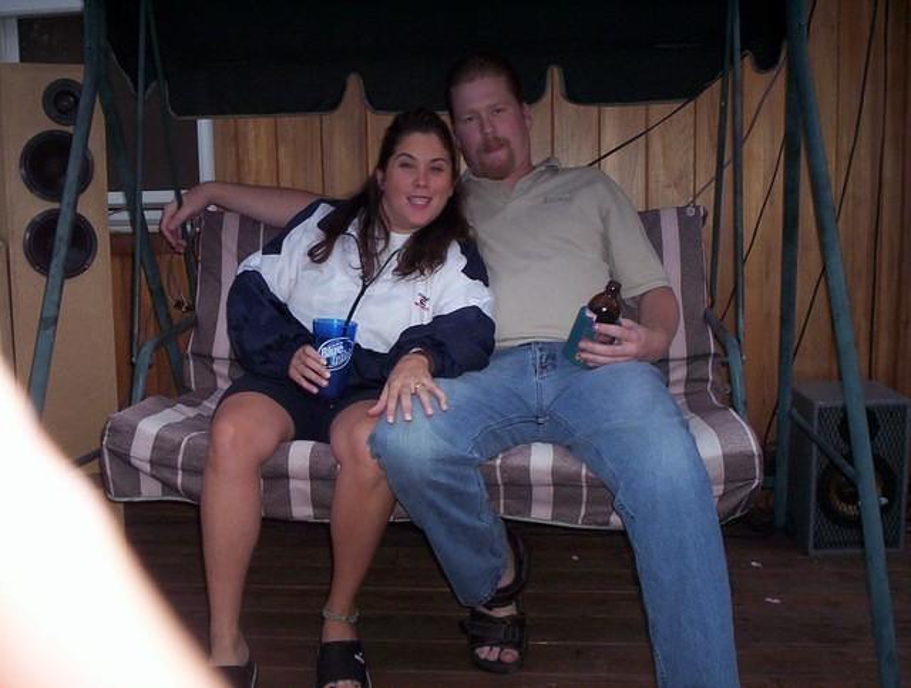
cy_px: 344
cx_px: 456
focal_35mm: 38
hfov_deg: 48.9
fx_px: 1002
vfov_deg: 37.9
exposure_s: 1/60
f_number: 4.5
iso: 140
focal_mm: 4.99
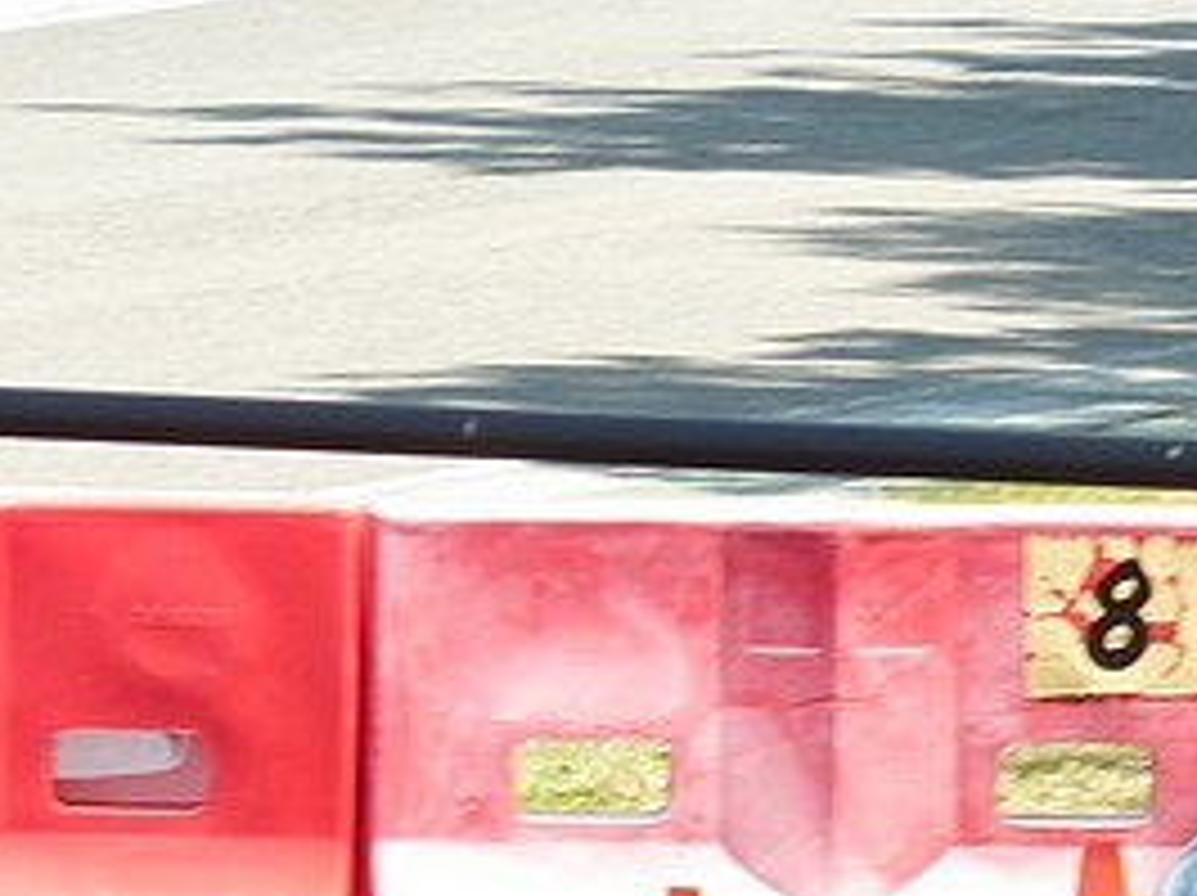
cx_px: 1210
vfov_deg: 1.9
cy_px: 1018
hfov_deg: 2.5
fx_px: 27051
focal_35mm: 783
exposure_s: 1/125
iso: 80
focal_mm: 42.6
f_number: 4.7
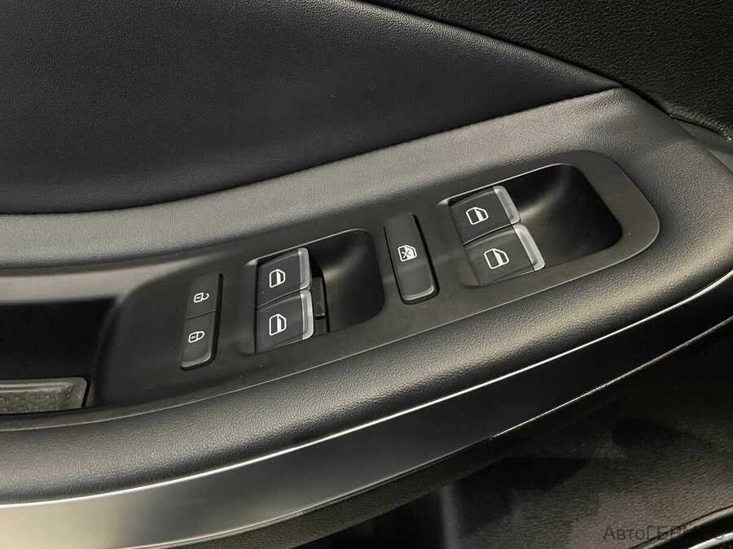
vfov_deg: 53.1
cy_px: 274
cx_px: 366
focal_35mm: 26
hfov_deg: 67.3
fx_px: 551
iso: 800
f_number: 1.6
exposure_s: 1/25
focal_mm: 4.2
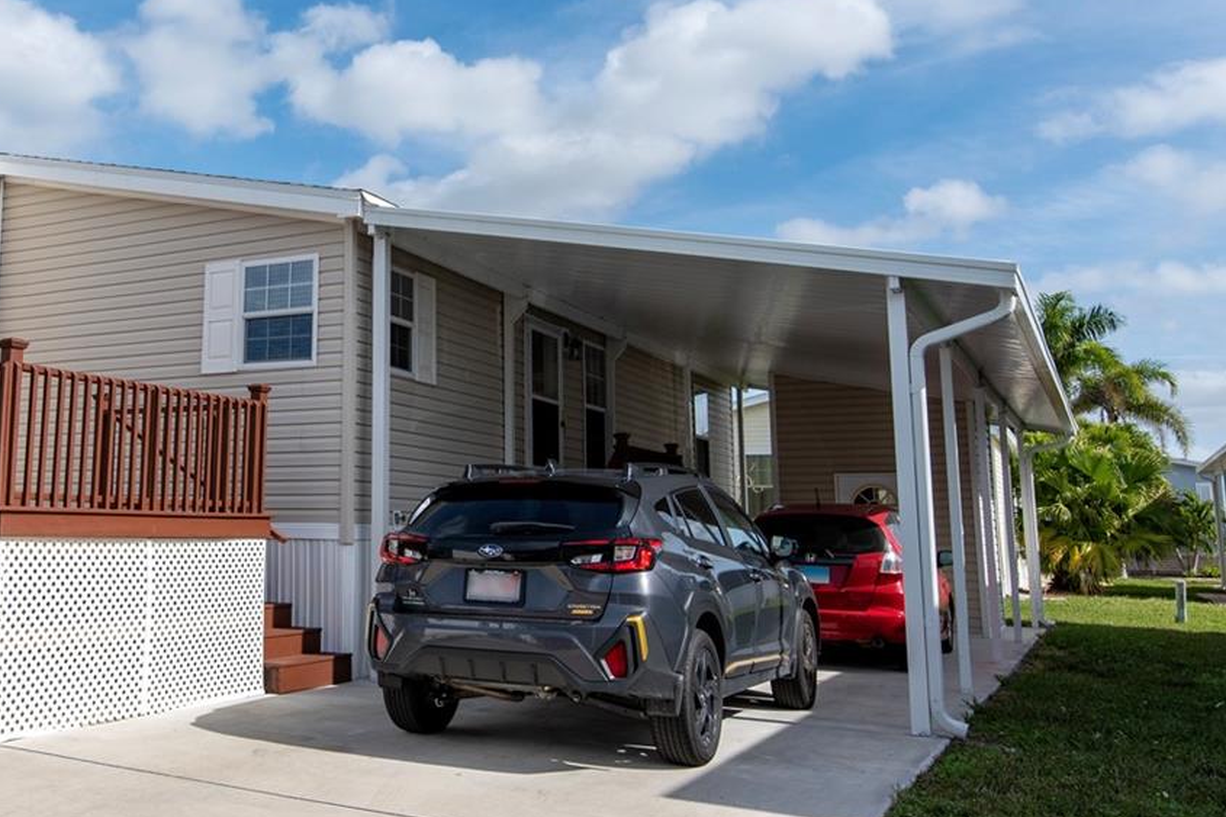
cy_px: 321
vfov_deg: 36.7
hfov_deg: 50.8
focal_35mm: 36
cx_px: 302
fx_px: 1226
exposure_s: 1/640
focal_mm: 19
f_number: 13
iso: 100
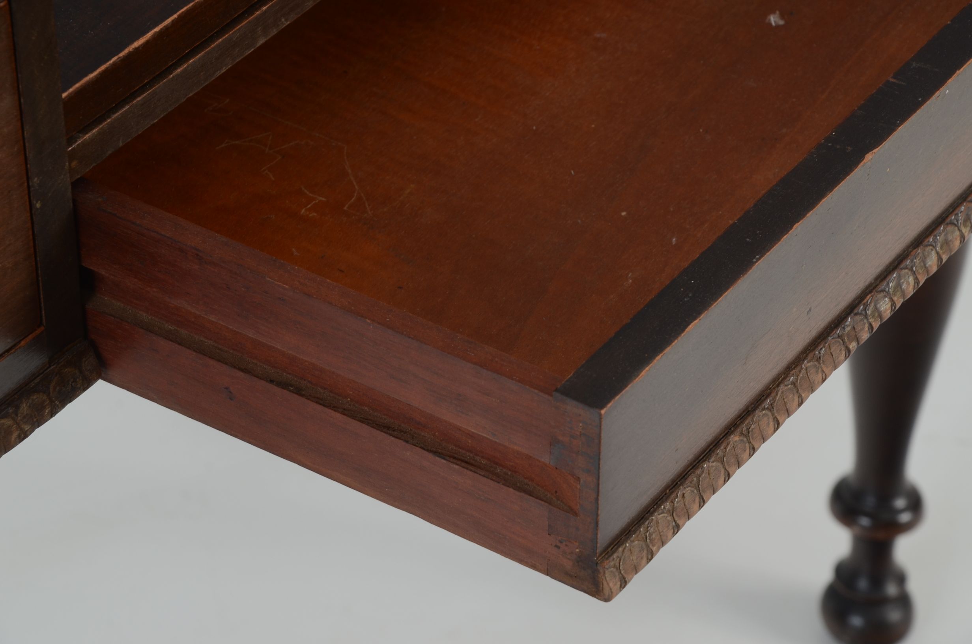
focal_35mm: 158
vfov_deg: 8.7
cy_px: 322
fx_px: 4244
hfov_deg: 13.1
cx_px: 486
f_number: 10
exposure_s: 1/80
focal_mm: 105
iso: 200
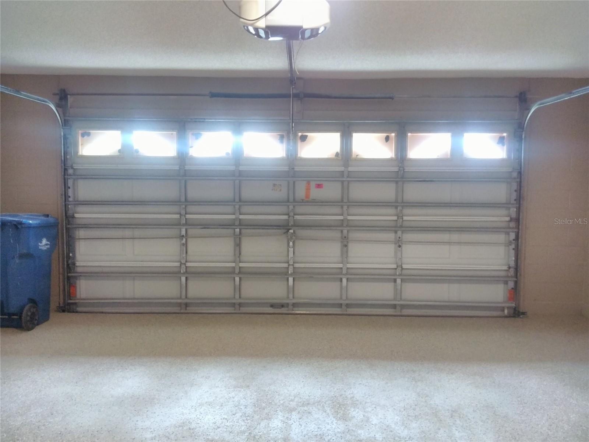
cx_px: 294
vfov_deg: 49.7
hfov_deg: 63.4
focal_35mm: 28
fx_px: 476
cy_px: 221
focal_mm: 3.69
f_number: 2.65
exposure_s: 1/24
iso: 369
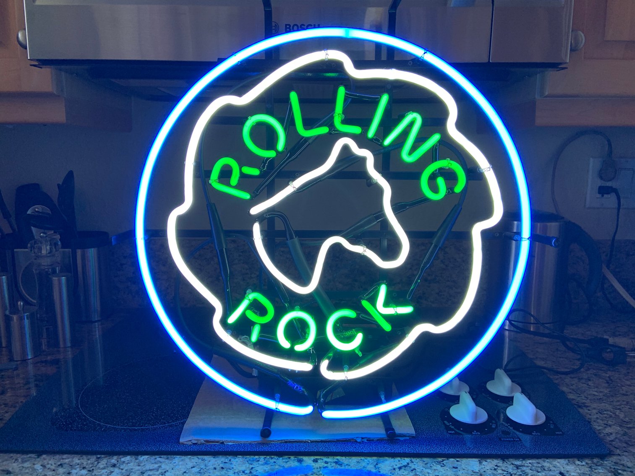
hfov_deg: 67.3
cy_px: 238
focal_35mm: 26
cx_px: 318
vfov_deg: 53.1
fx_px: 477
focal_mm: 4.25
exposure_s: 1/60
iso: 50
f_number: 1.8
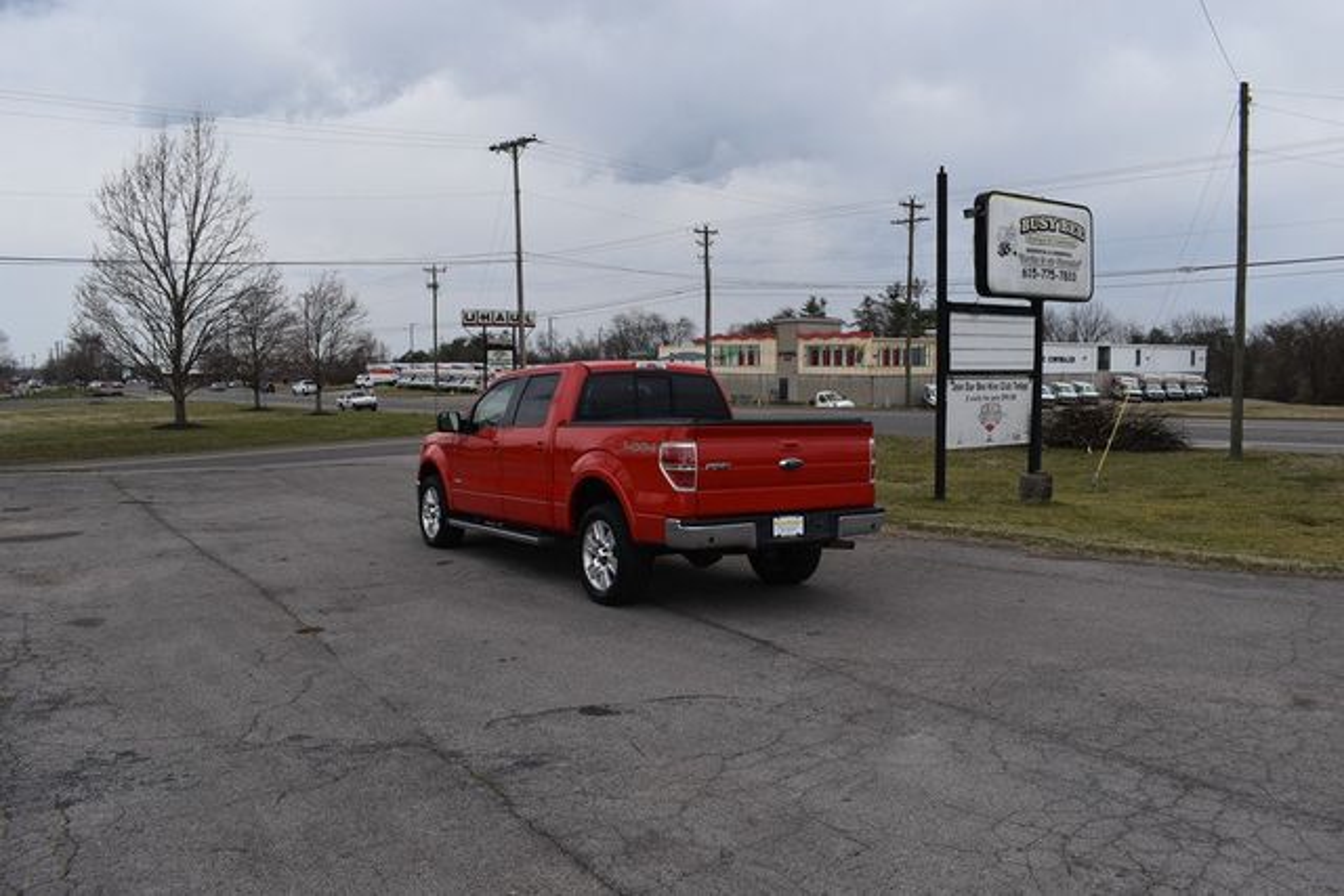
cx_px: 672
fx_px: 1008
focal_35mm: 27
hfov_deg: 67.4
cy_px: 448
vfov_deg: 48.0
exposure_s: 1/250
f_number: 8
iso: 180
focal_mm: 18
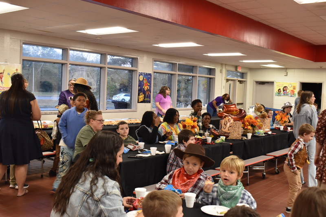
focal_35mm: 40
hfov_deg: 47.9
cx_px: 163
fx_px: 367
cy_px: 108
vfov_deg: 33.0
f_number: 7.1
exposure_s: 1/40
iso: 1400
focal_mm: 27
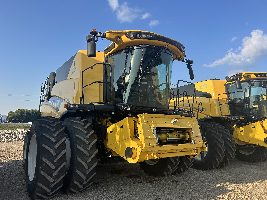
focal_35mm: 26
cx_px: 134
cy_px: 100
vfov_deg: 53.1
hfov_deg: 67.3
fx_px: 201
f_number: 1.5
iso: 50
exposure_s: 1/1724
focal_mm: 5.7
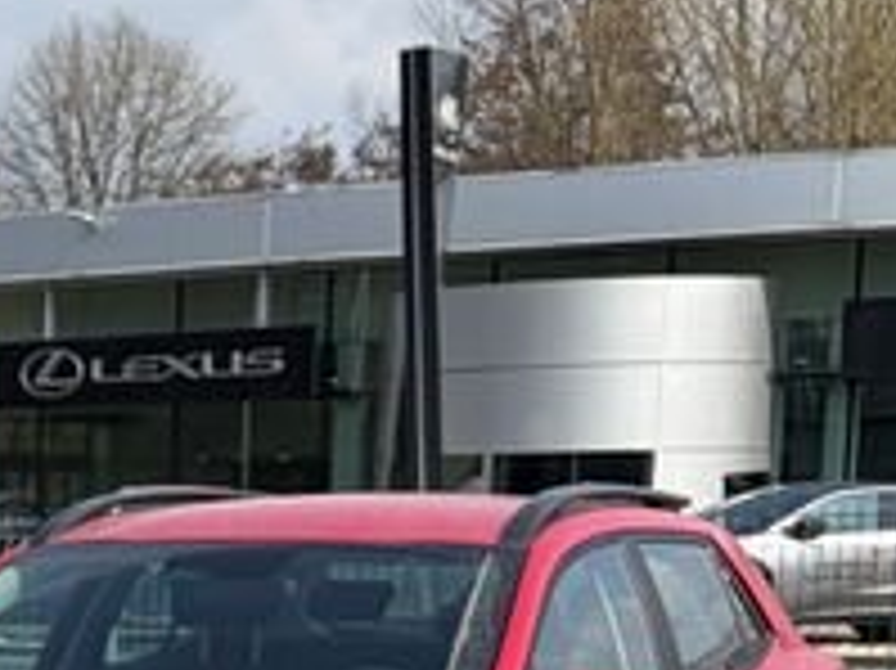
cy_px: 976
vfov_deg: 10.7
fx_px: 3466
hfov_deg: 12.0
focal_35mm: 134
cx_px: -1211
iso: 50
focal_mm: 5.96
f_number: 1.6
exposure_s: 1/2639
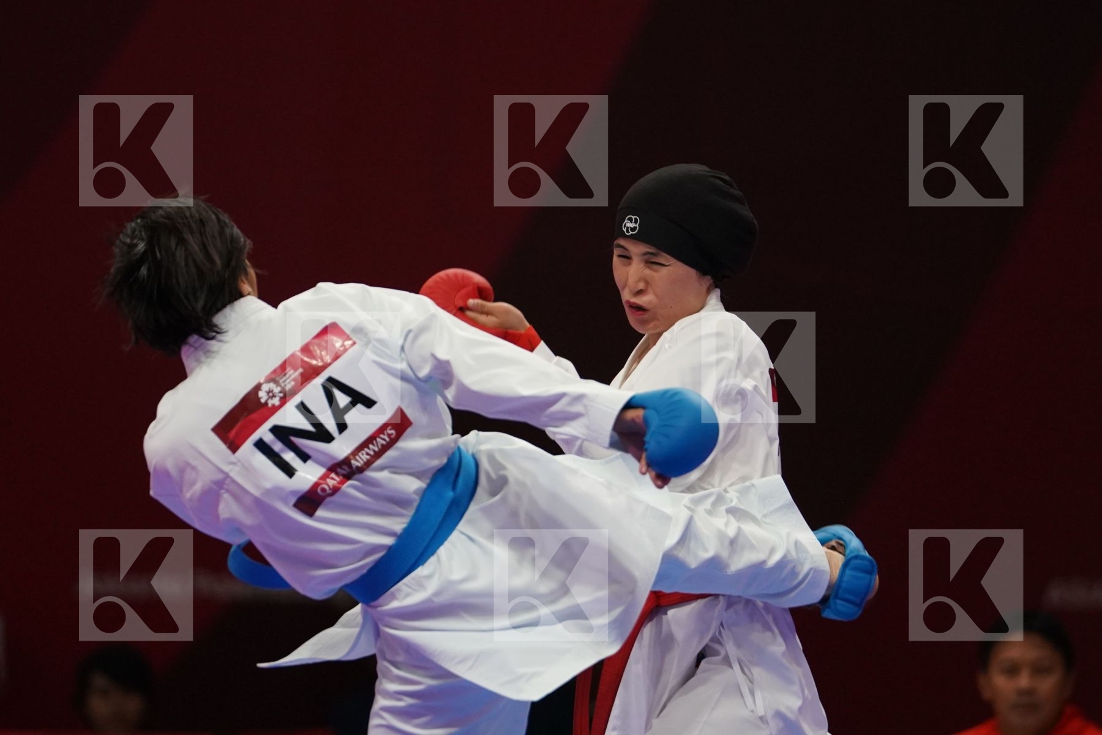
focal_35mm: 420
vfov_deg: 3.3
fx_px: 12856
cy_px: 368
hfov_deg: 4.9
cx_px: 551
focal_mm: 280
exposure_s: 1/1000
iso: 2500
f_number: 4
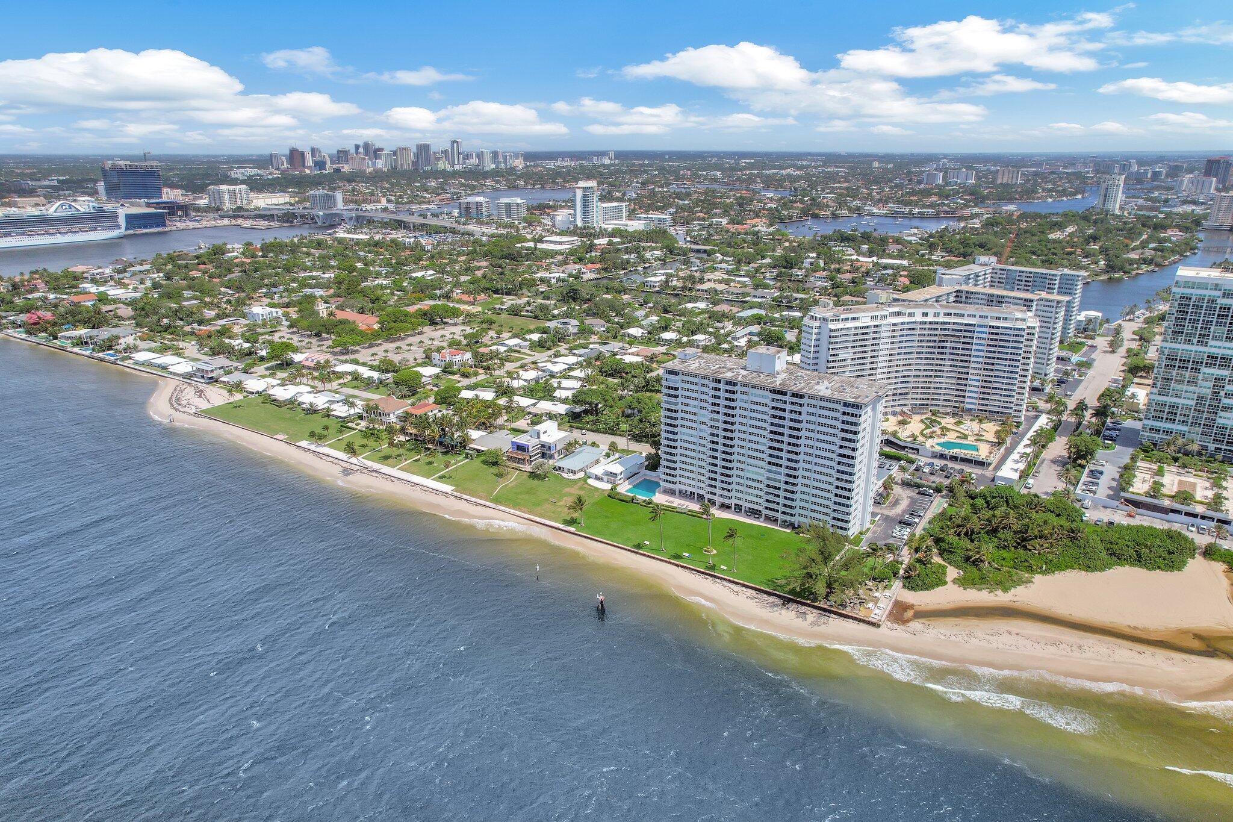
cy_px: 411
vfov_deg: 57.2
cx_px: 616
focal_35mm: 22
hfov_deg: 78.6
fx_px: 753
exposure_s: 1/3000
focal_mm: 8.38
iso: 110
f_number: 2.8
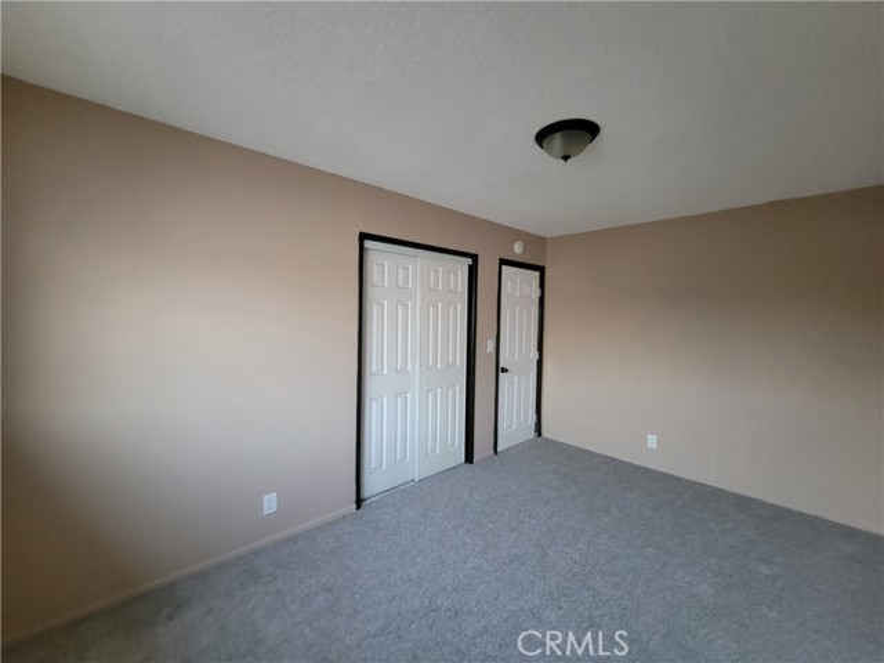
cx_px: 442
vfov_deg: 89.9
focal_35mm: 13
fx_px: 332
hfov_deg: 106.2
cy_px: 332
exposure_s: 1/24
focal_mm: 2.2
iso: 800
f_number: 2.2
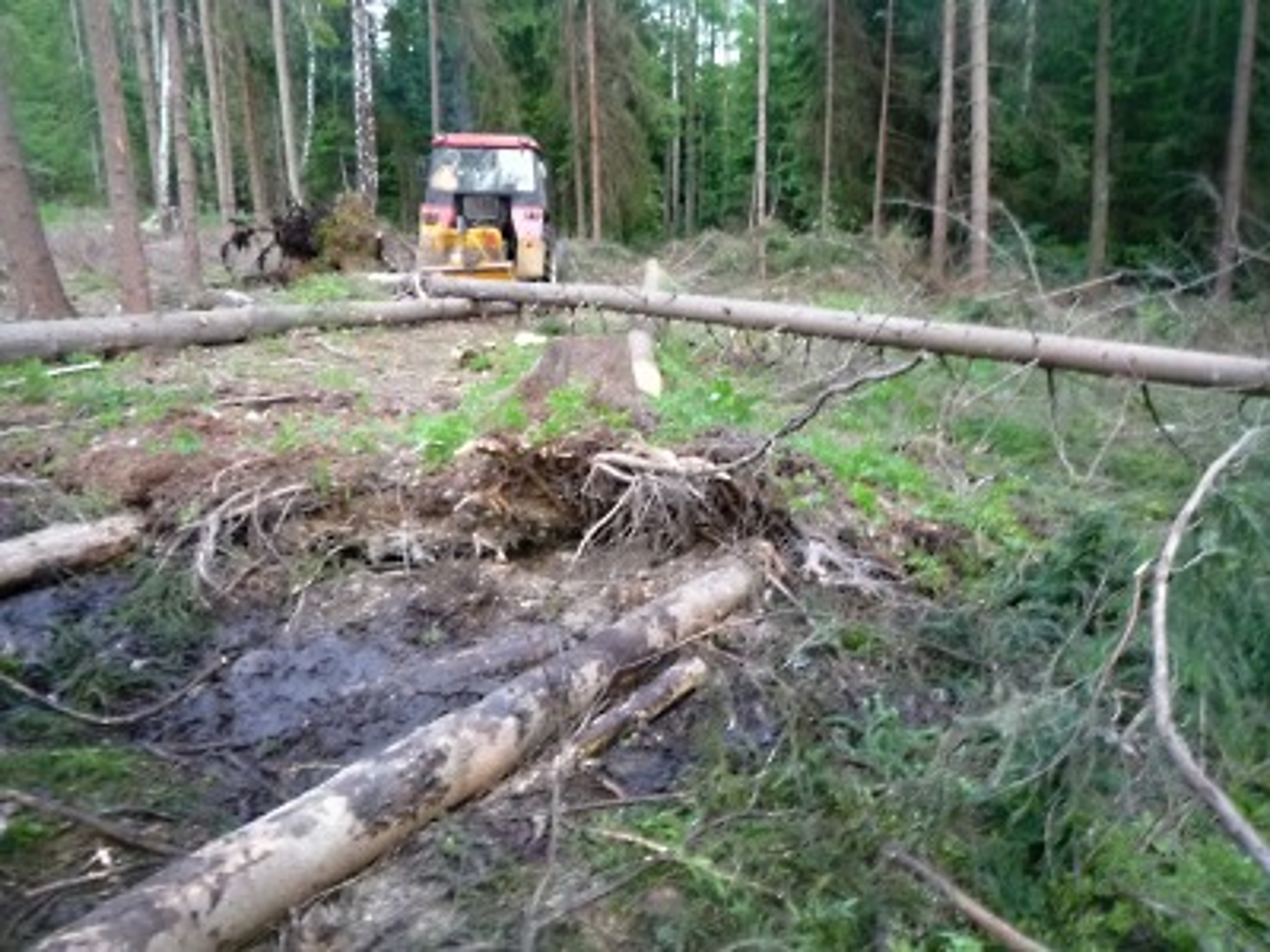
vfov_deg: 54.9
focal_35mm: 25
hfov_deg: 69.4
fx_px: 917
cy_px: 476
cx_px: 635
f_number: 2.8
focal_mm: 4.4
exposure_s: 1/30
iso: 320
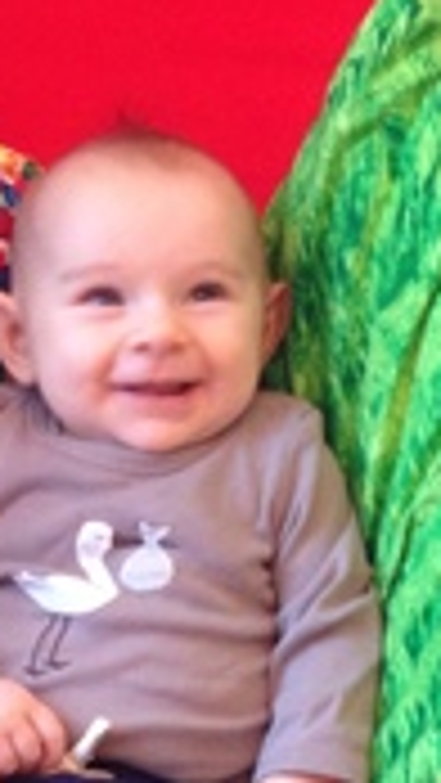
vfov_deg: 21.4
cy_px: 594
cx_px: 94
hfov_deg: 12.2
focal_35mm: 99
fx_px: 2056
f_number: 2.4
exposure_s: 1/20
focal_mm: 4.13
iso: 200
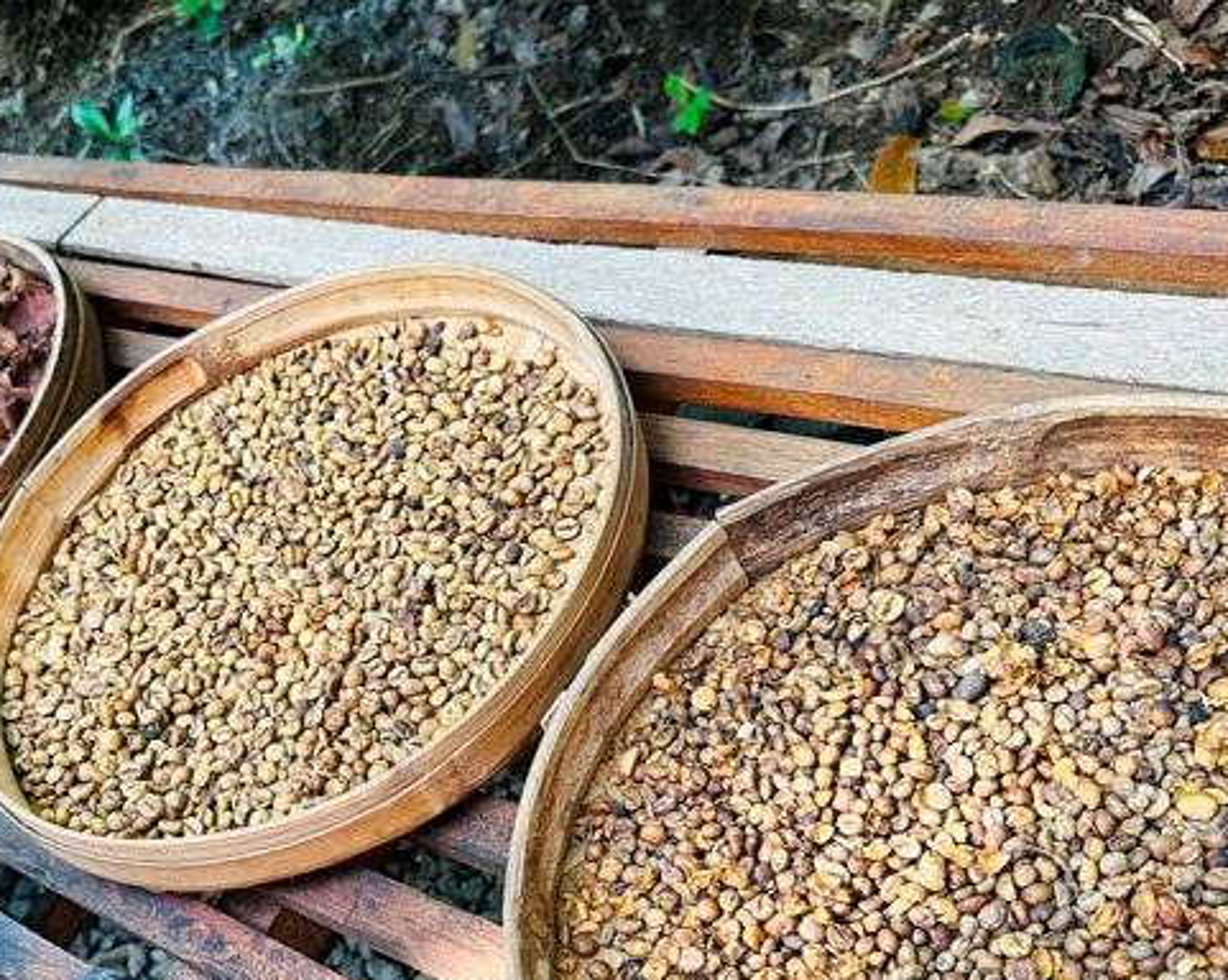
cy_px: 702
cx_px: 431
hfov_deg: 46.3
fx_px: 1416
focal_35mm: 39
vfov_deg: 37.5
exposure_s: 1/121
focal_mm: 6.86
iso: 200
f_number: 1.78
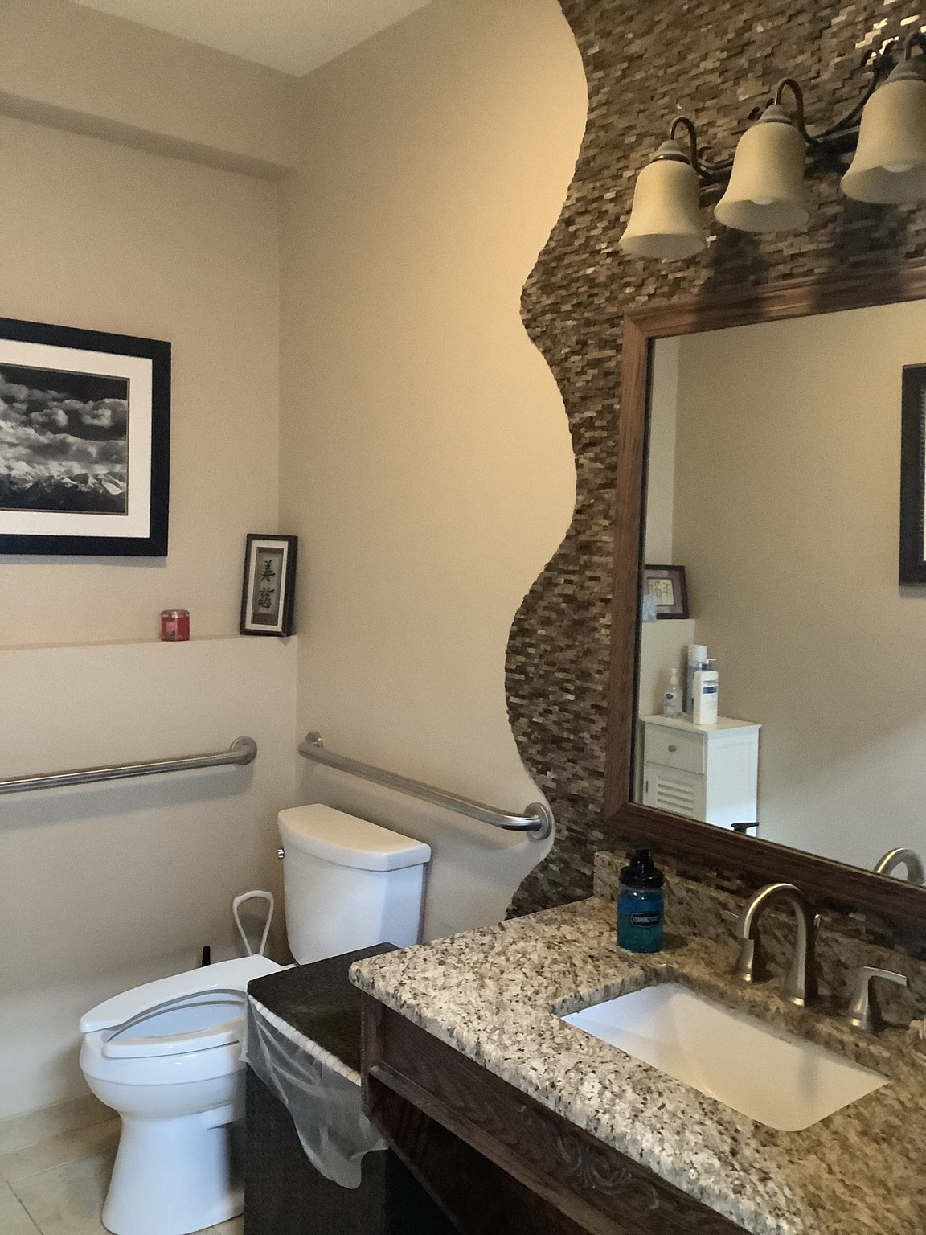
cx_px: 463
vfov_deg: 58.4
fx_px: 1106
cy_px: 618
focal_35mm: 31
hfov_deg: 45.4
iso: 500
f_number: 2.4
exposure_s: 1/30
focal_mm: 3.3
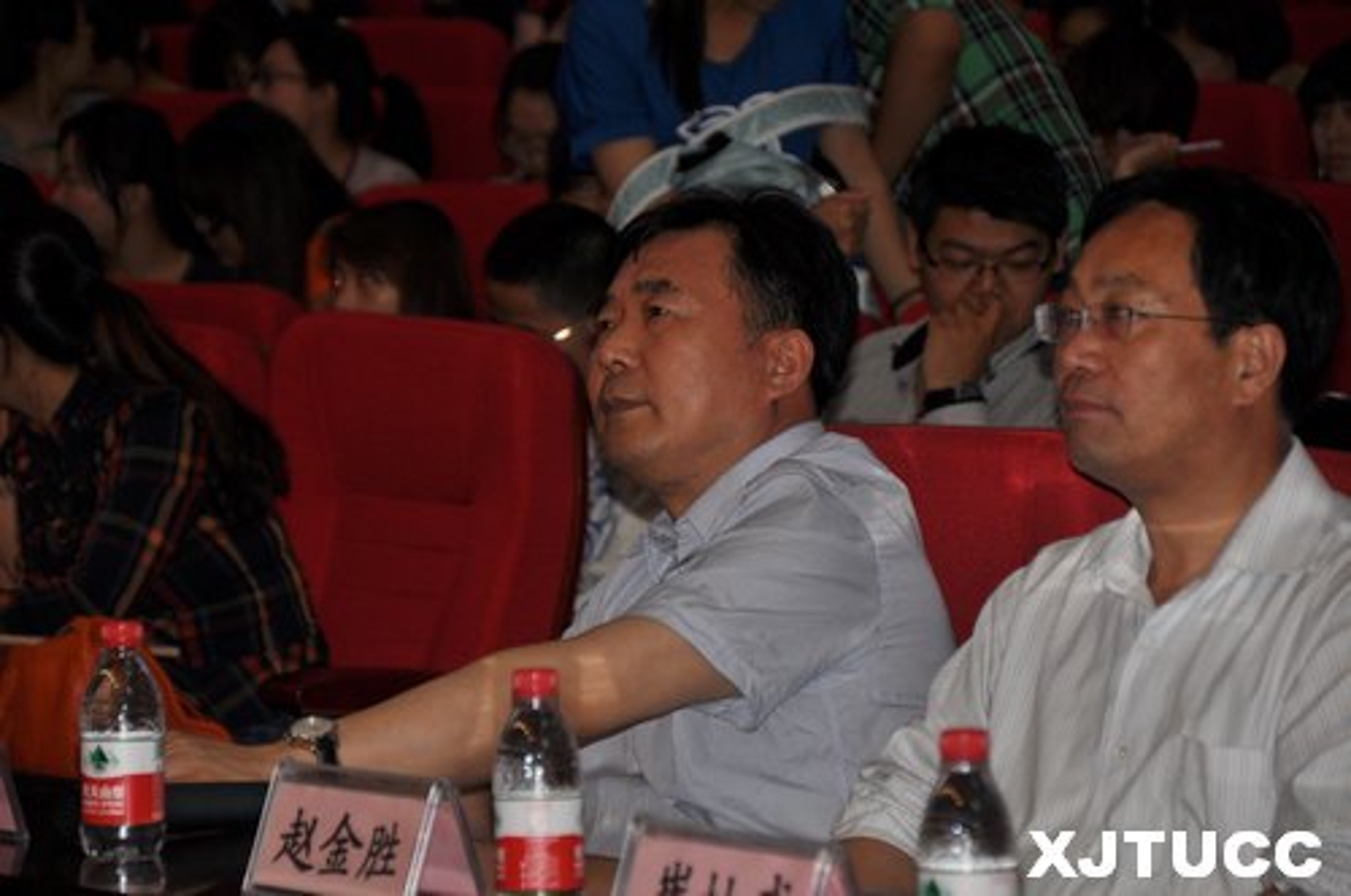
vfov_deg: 7.9
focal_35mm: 174
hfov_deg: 11.8
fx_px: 6521
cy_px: 448
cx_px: 676
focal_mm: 116
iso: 200
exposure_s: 1/60
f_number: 5.6
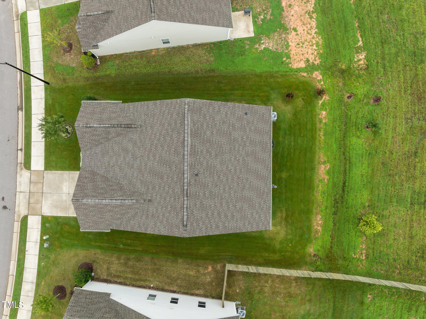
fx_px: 295
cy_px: 160
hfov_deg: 71.6
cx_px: 213
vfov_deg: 56.8
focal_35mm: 24
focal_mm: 12.29
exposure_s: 1/15
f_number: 5.6
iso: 110
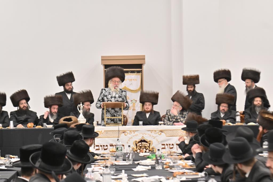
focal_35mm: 105
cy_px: 91
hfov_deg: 19.5
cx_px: 136
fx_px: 796
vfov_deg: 13.0
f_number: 4
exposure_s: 1/250
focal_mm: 70
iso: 500
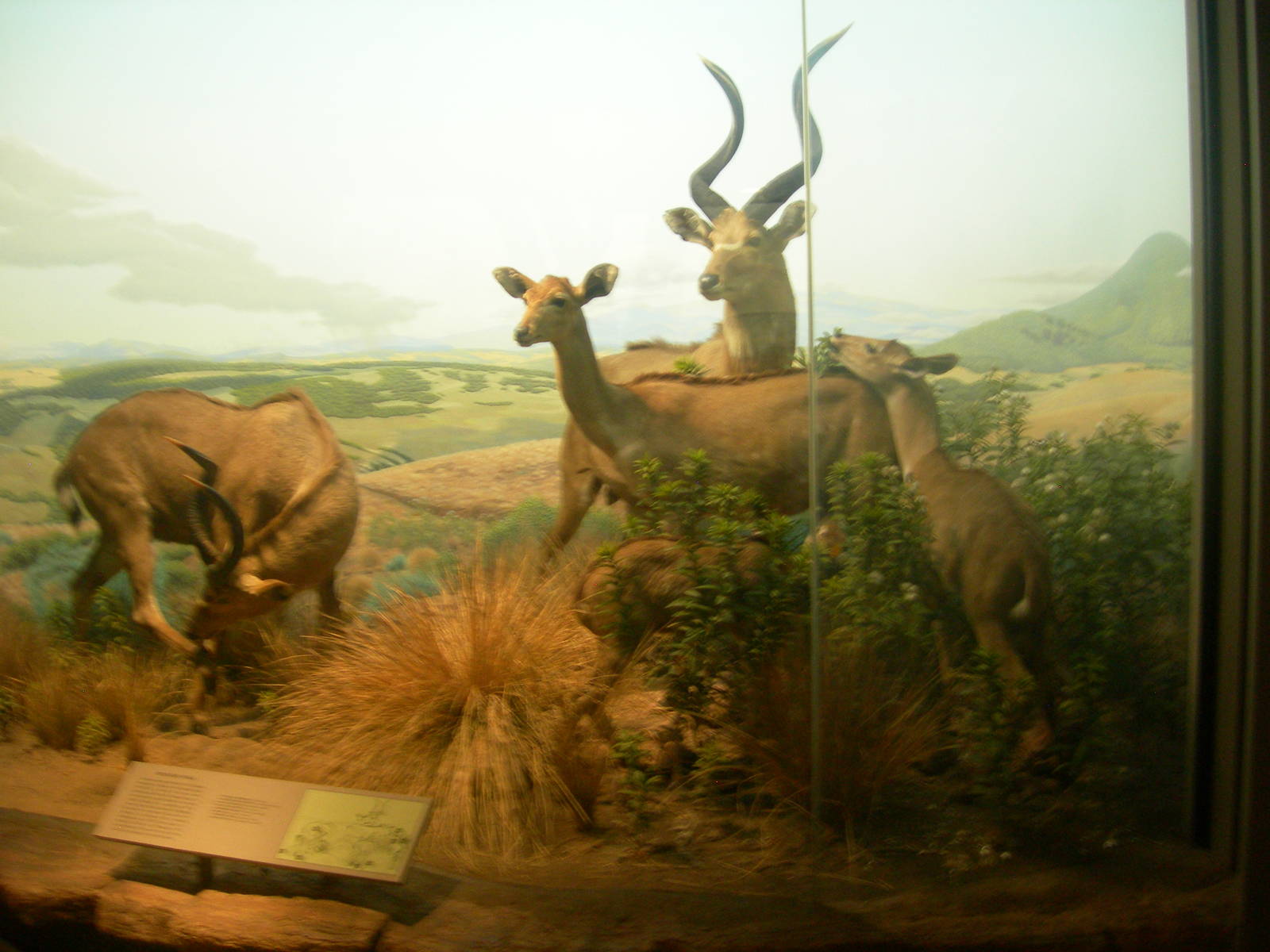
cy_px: 476
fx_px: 1394
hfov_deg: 49.0
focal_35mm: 38
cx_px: 635
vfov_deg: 37.7
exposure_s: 1/4
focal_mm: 7.8
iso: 192
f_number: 2.8
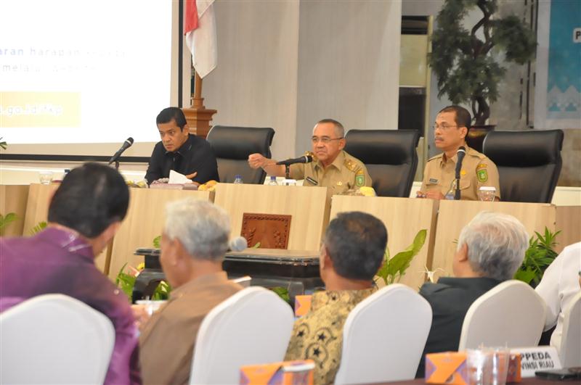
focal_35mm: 158
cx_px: 290
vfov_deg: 8.7
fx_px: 2538
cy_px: 192
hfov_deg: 13.1
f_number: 5.6
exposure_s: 1/20
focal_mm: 105
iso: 3200
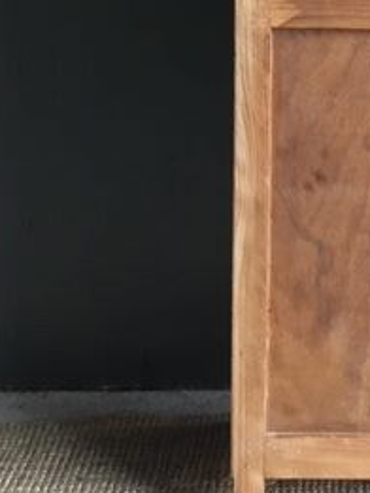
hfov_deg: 19.7
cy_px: -45
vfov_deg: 25.5
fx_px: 1011
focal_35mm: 71
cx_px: 427
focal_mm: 4.15
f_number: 2.2
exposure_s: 1/33
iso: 100
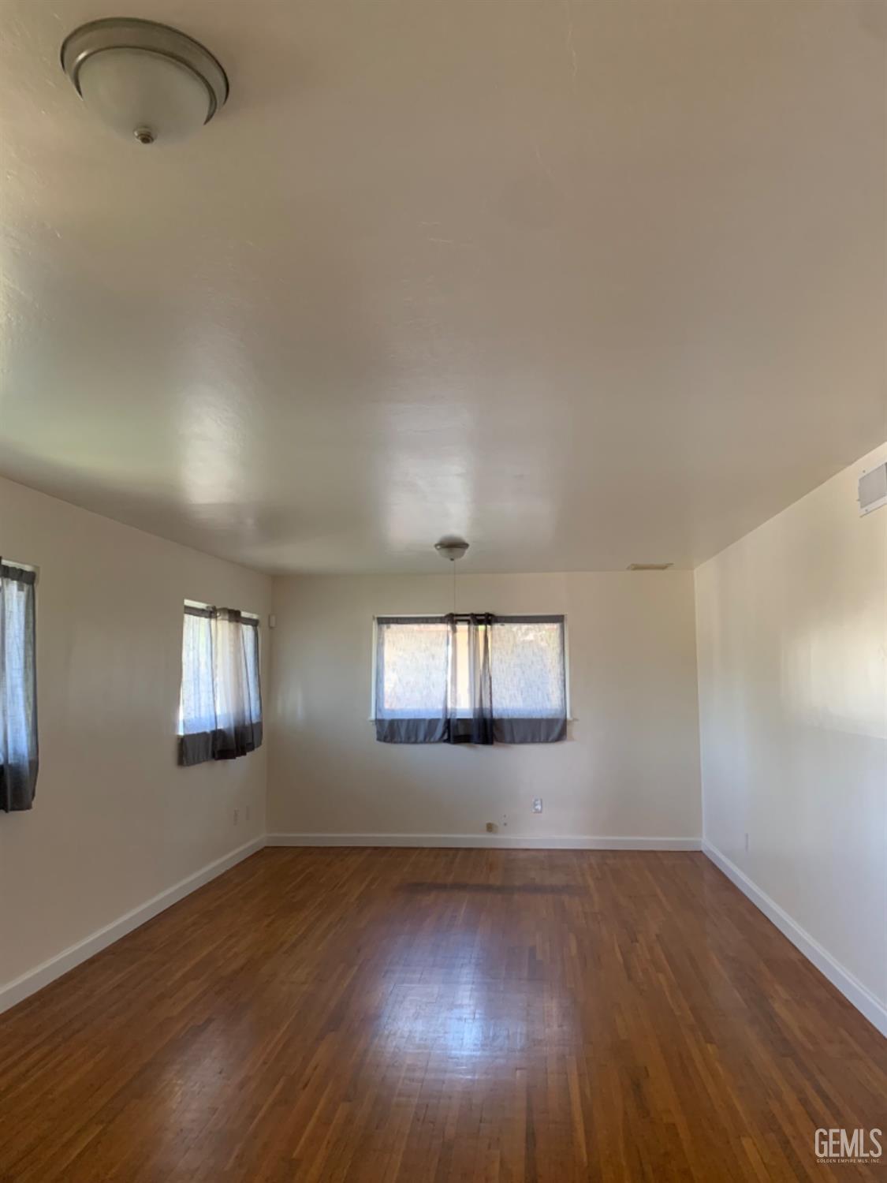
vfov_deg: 67.3
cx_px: 444
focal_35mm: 26
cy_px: 592
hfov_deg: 53.1
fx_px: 888
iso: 400
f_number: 1.8
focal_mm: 4.25
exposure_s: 1/52
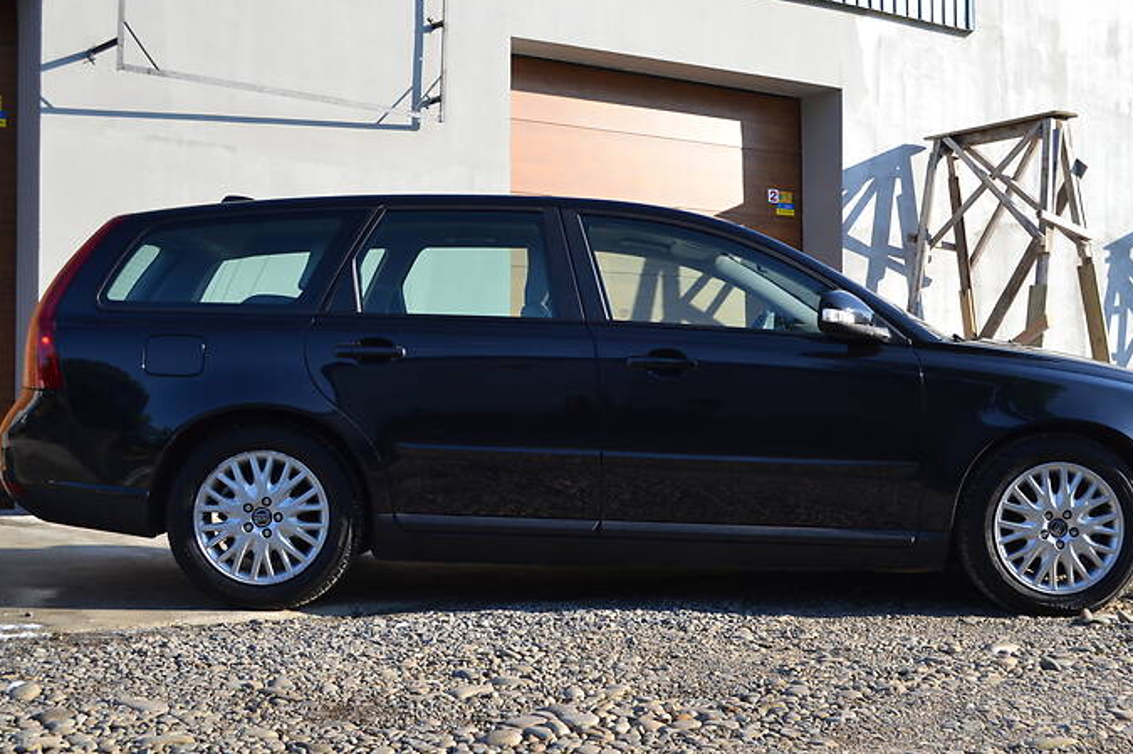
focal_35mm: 52
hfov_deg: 38.4
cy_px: 375
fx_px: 1623
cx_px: 633
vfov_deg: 26.2
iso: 100
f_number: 5.6
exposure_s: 1/125
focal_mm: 29
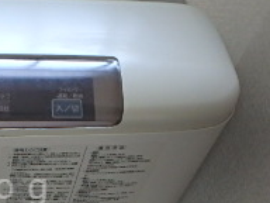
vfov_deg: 20.5
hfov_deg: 25.3
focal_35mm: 70
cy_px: 189
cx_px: -42
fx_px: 546
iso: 320
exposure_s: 1/30
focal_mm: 3.7
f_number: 3.5
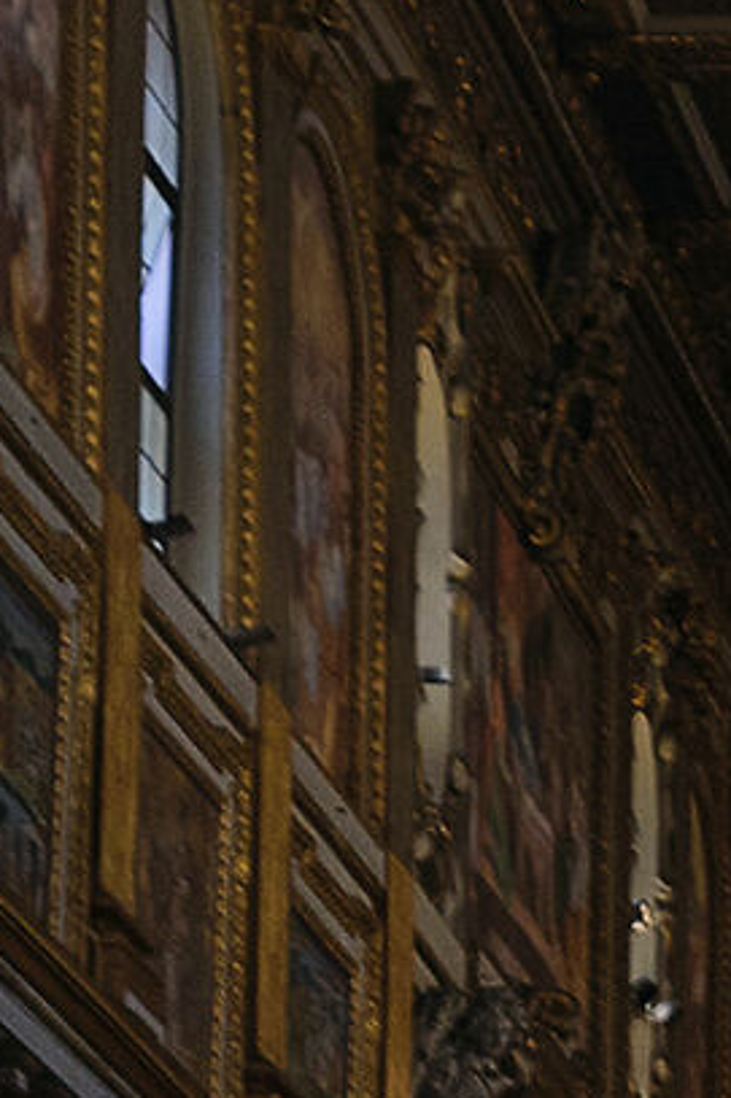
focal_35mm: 242
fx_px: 7377
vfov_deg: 8.4
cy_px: 1435
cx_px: 1902
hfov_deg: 5.4
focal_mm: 27
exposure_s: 1/40
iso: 640
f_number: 5
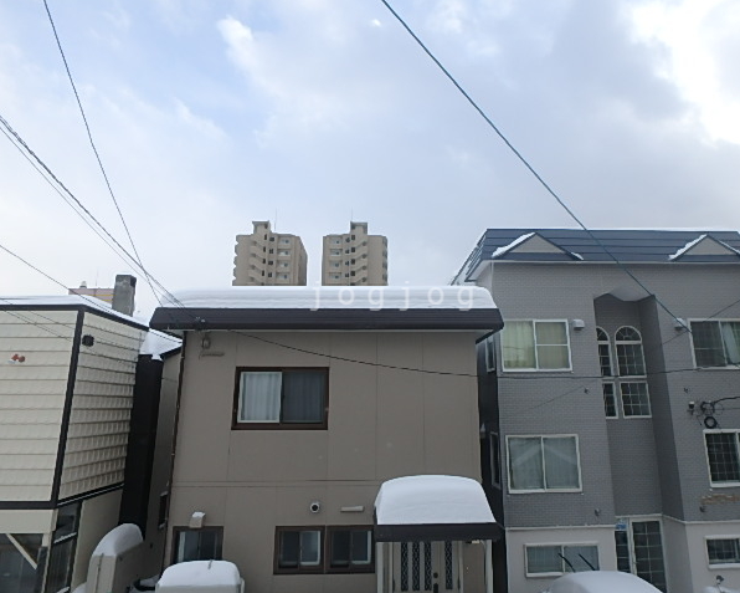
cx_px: 395
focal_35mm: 22
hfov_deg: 74.9
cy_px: 296
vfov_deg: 63.1
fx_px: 482
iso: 125
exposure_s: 1/640
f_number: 3.5
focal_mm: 3.7
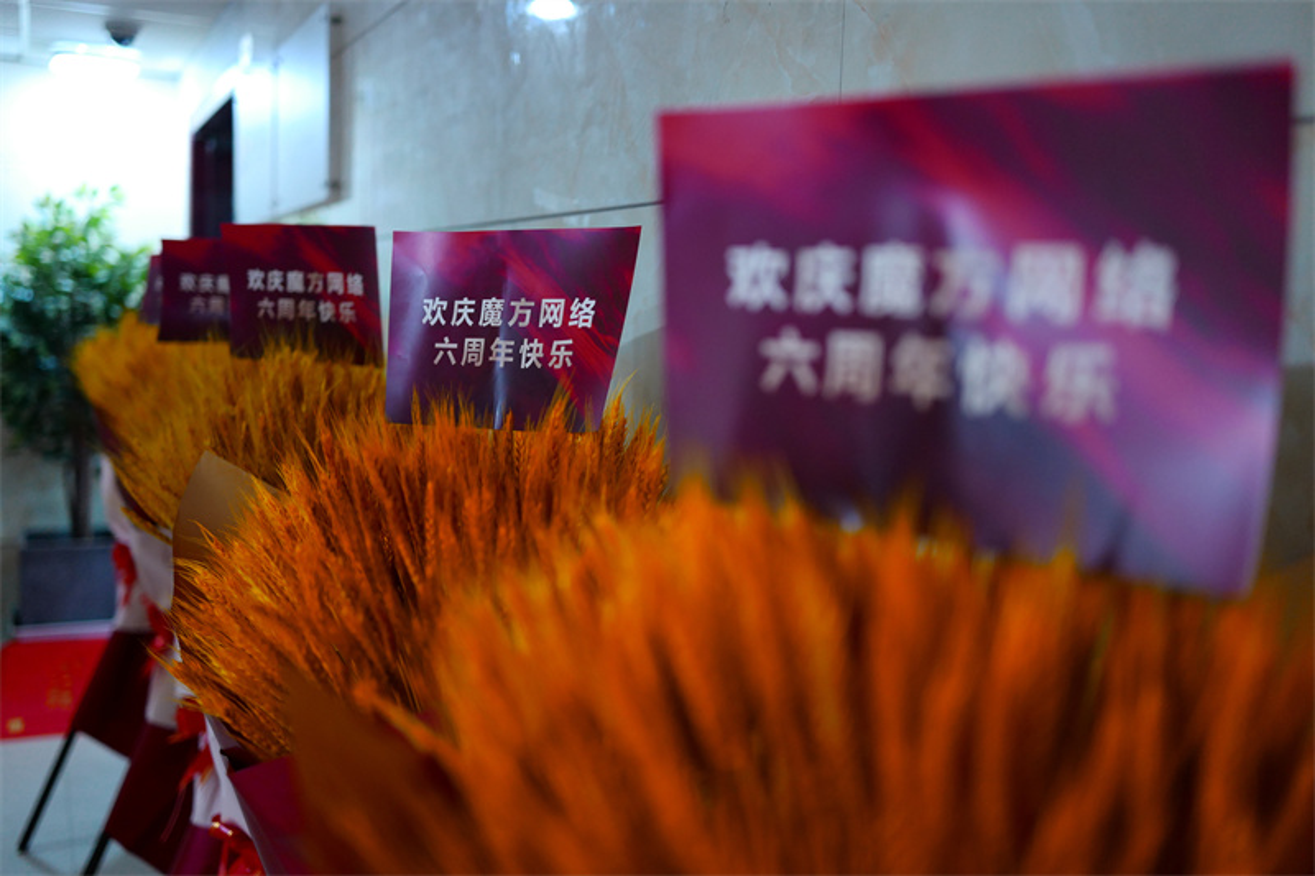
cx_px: 658
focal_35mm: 35
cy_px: 438
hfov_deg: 54.4
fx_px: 1278
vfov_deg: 37.8
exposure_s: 1/125
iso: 1600
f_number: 2
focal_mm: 35
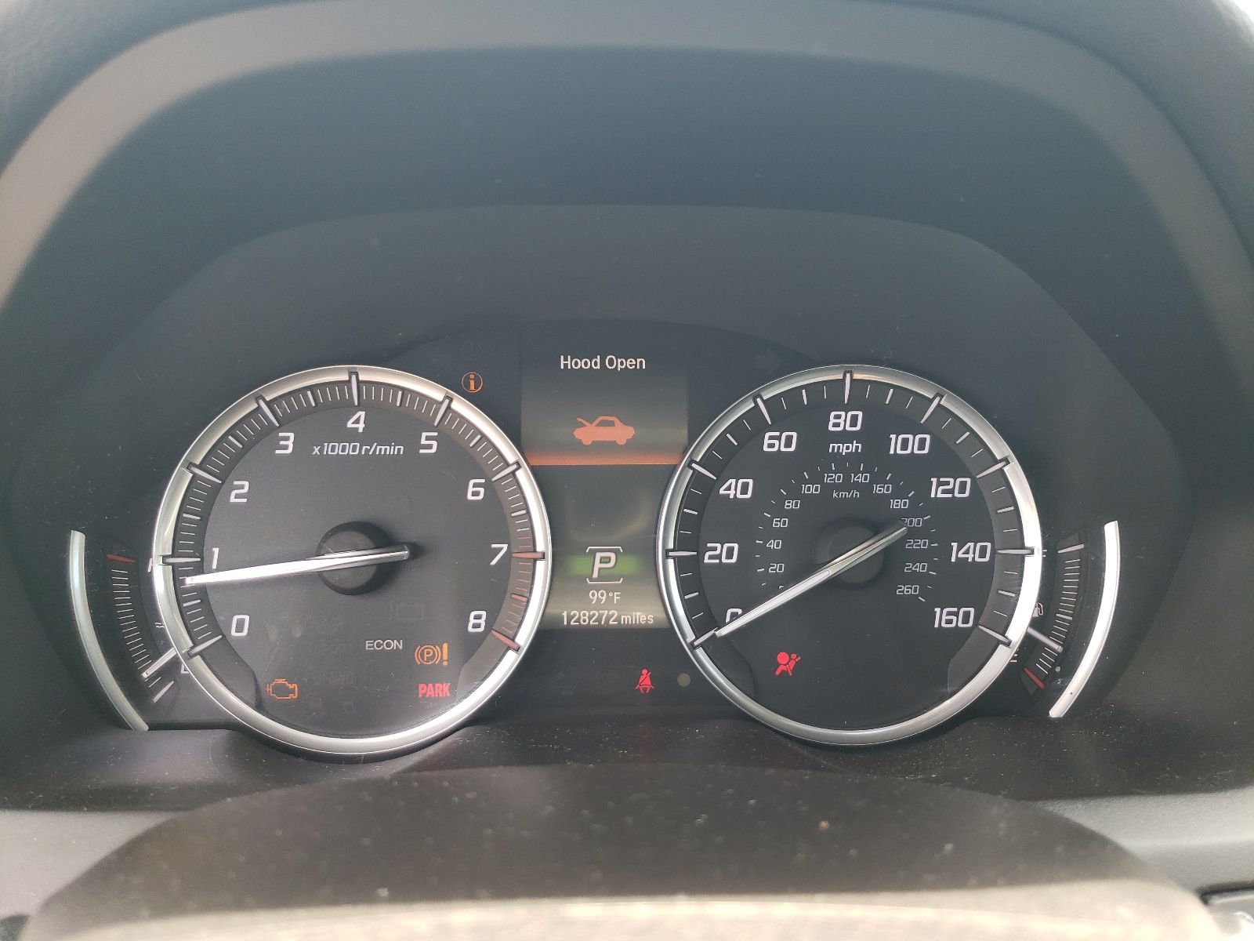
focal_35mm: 26
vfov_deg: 53.1
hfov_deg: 67.3
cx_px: 627
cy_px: 470
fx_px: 942
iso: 50
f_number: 1.5
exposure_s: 1/120
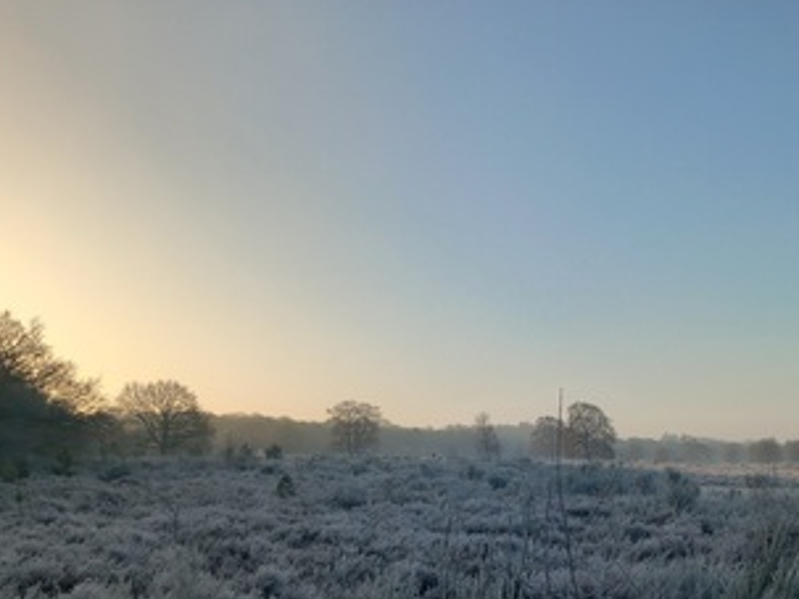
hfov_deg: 45.5
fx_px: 946
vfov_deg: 34.8
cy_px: 397
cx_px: 483
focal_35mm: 41
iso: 20
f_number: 1.8
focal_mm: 4
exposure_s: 1/317
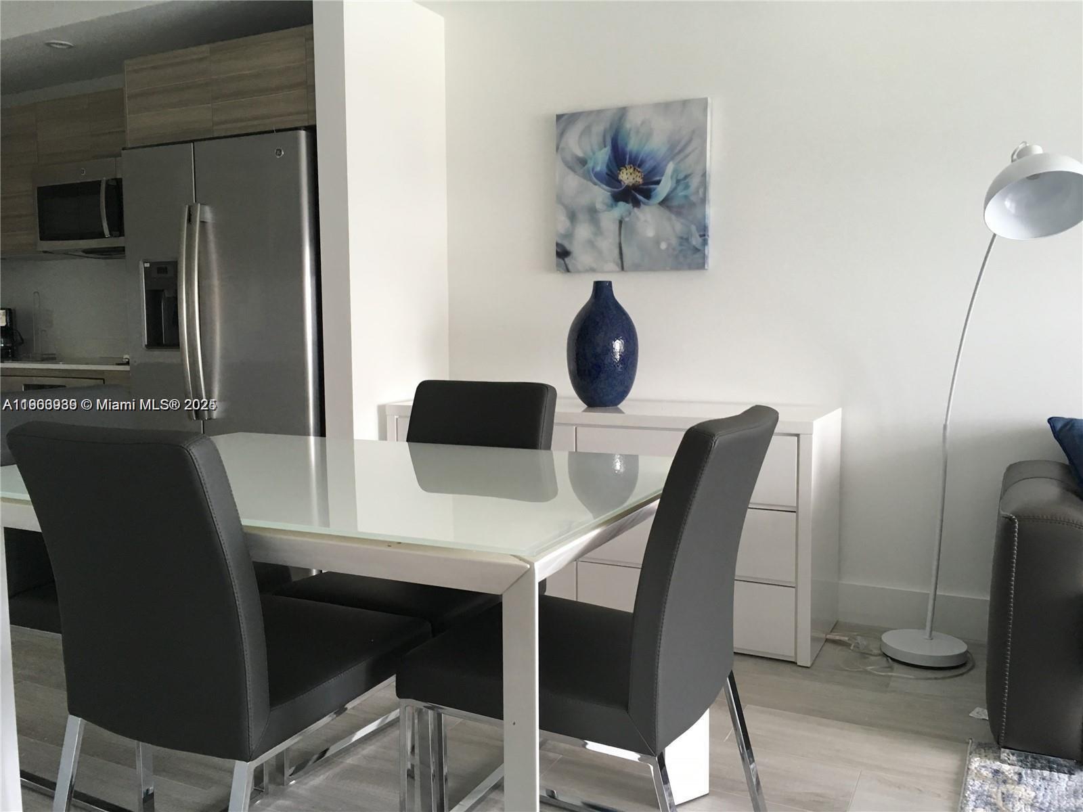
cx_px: 542
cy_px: 406
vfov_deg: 48.2
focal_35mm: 29
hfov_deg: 61.7
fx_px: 907
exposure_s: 1/30
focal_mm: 4.15
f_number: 2.2
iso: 100
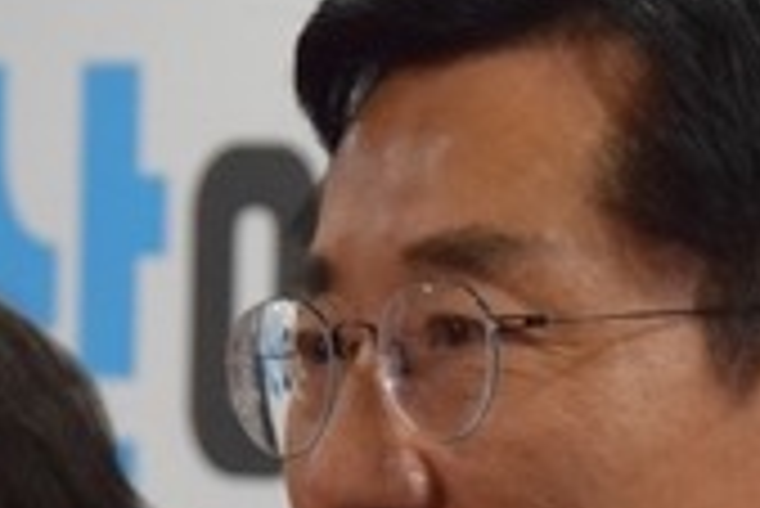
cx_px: 202
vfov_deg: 3.2
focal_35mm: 425
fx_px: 8977
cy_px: 677
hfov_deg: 4.8
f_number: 5
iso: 3600
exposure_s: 1/125
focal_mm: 75
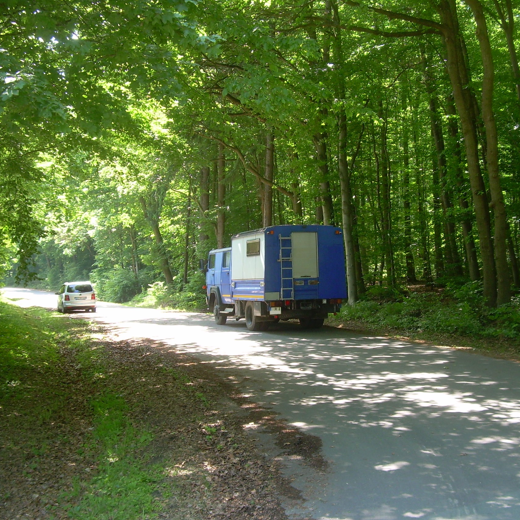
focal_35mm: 45
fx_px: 765
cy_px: 259
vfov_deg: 37.6
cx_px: 272
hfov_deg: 37.5
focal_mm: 6.3
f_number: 2.8
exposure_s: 1/46.2
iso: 50
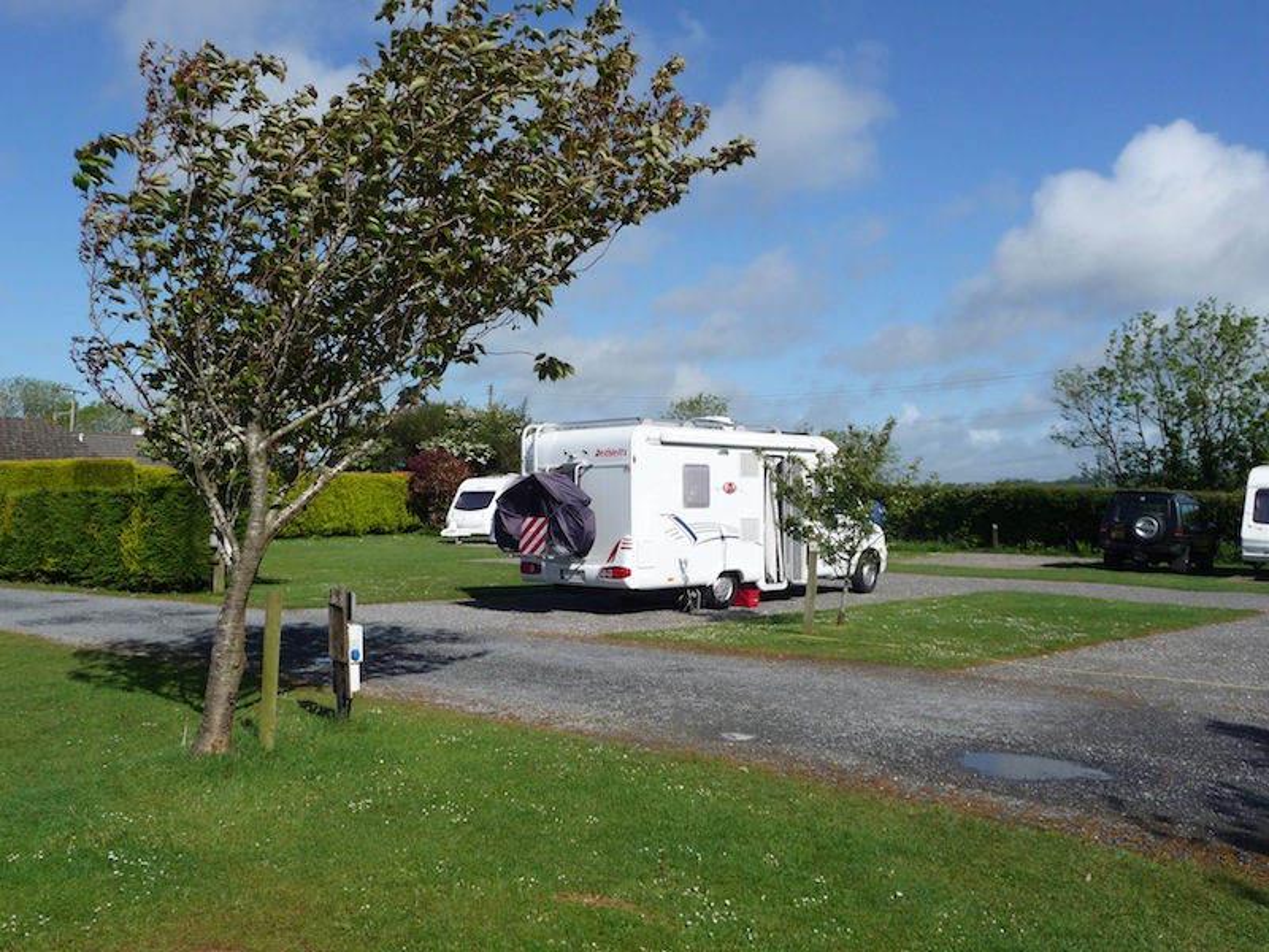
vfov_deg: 44.2
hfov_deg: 56.8
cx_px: 634
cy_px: 476
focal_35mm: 32
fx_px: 1173
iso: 100
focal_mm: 5.3
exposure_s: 1/250
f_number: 8
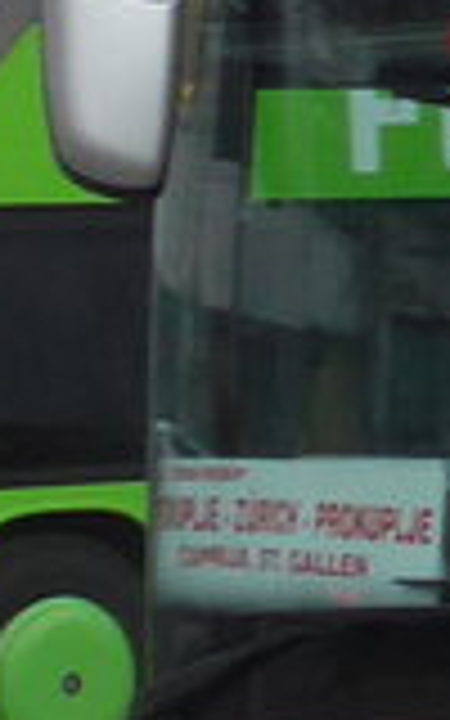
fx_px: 6868
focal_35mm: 350
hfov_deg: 3.4
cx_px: 2282
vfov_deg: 6.0
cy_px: -117
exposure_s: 1/40
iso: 400
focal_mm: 9
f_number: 2.8
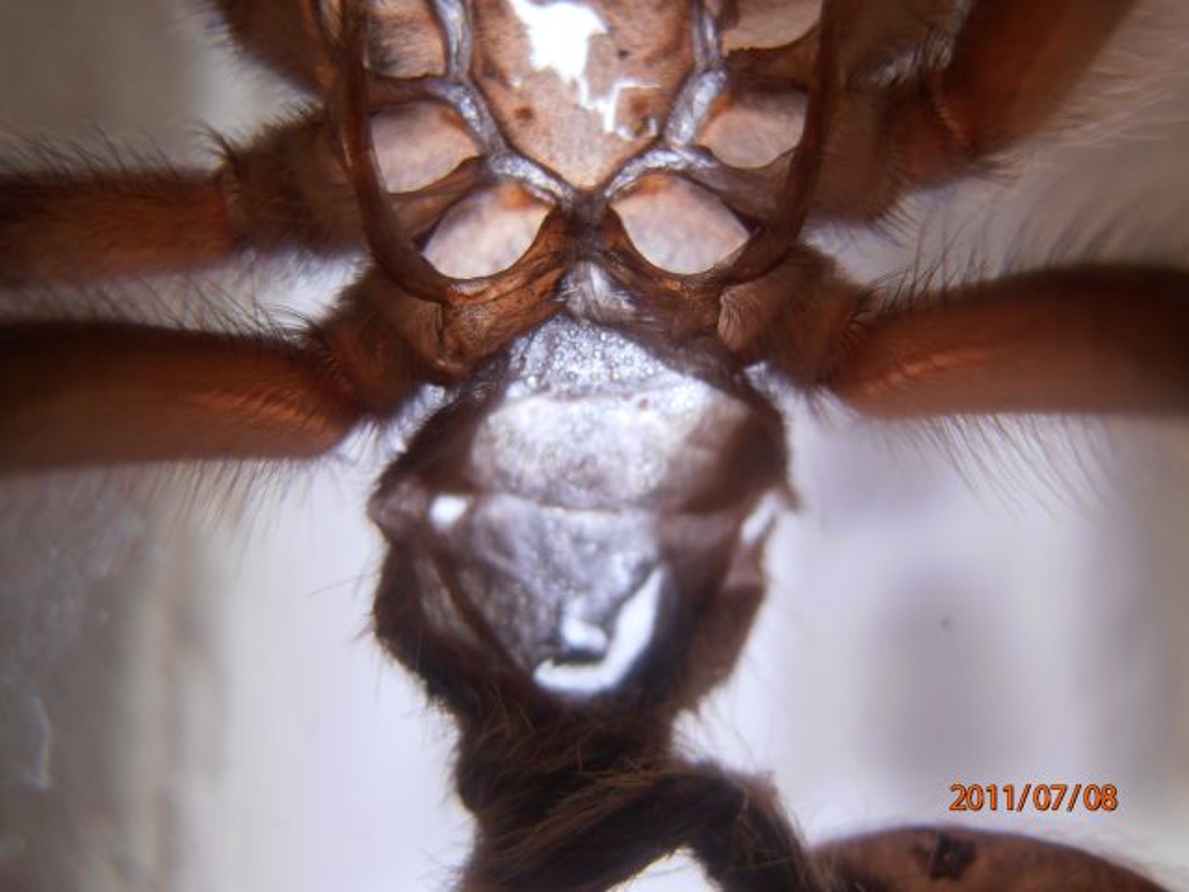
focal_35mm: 37
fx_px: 1271
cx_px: 594
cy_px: 446
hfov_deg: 50.1
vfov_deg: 38.7
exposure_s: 1/40
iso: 80
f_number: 3.9
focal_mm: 6.61
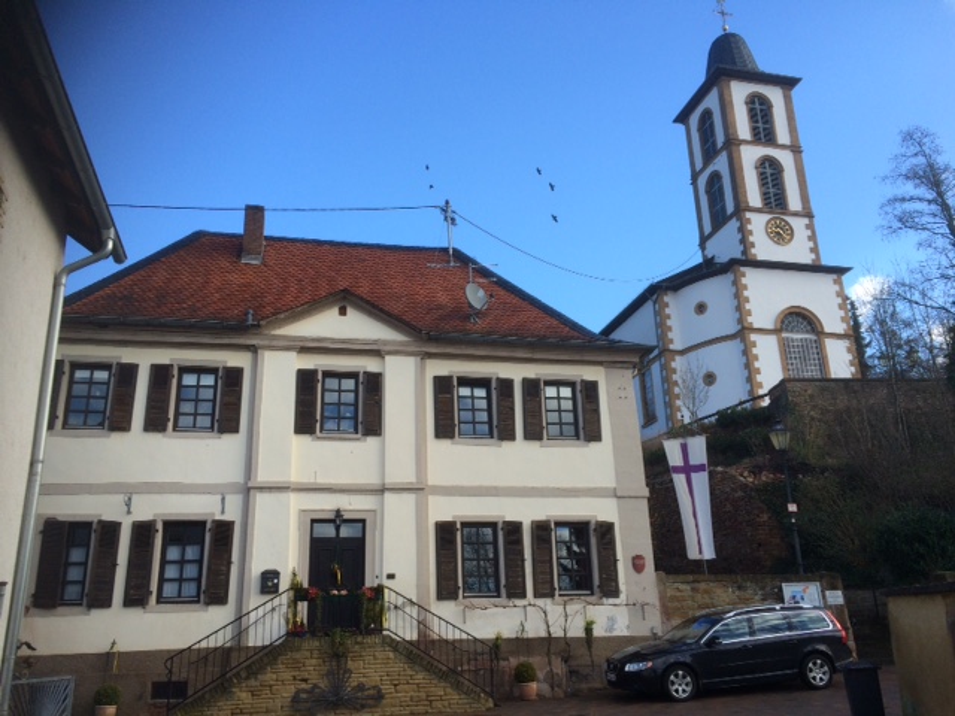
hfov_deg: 61.7
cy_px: 358
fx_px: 800
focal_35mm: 29
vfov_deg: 48.2
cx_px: 478
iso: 32
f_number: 2.2
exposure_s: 1/622
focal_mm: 4.15
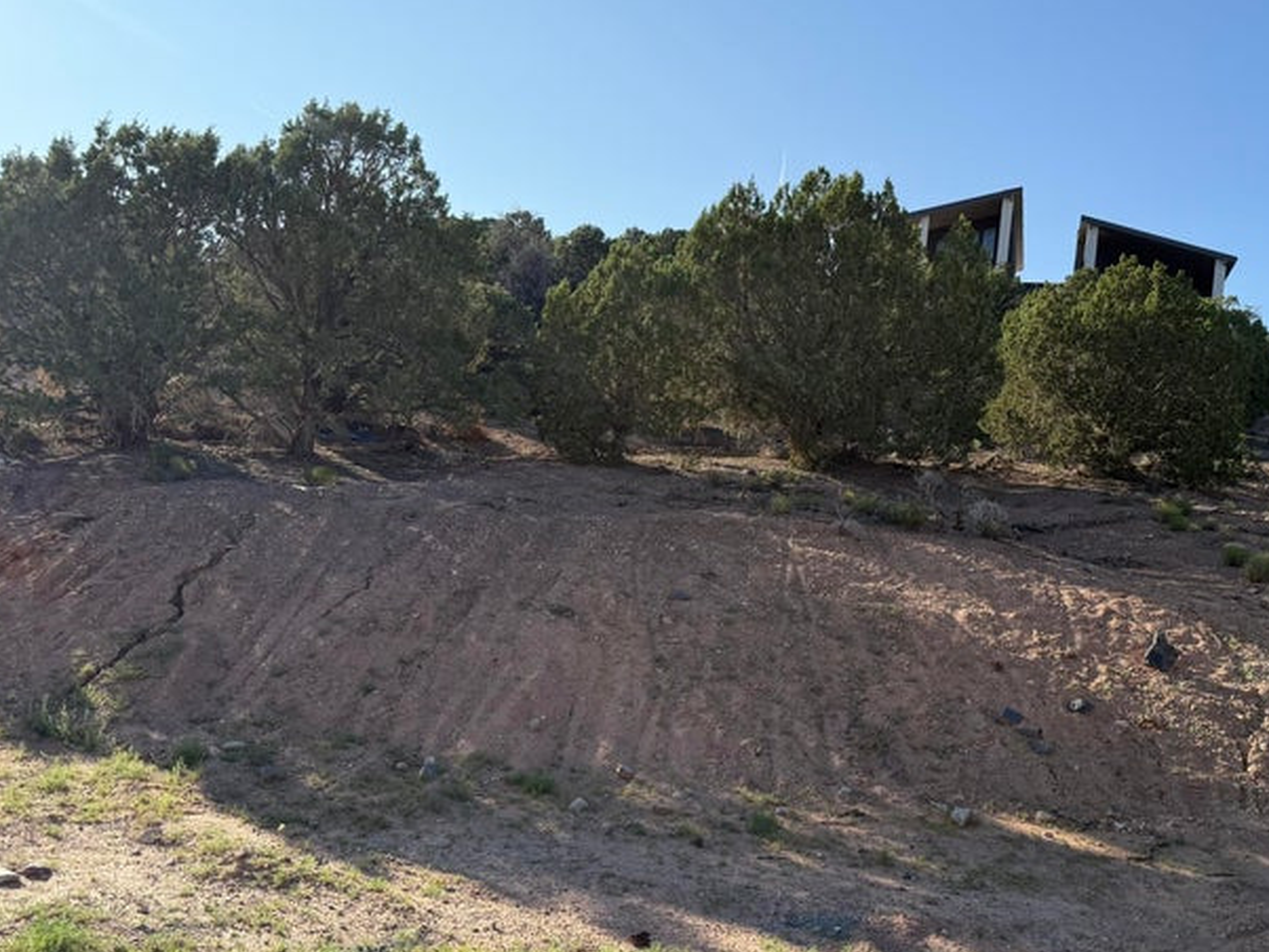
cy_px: 598
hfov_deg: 53.7
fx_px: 1247
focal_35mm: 34
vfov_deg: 41.5
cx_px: 745
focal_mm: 6.76
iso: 100
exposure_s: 1/3279
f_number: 1.78
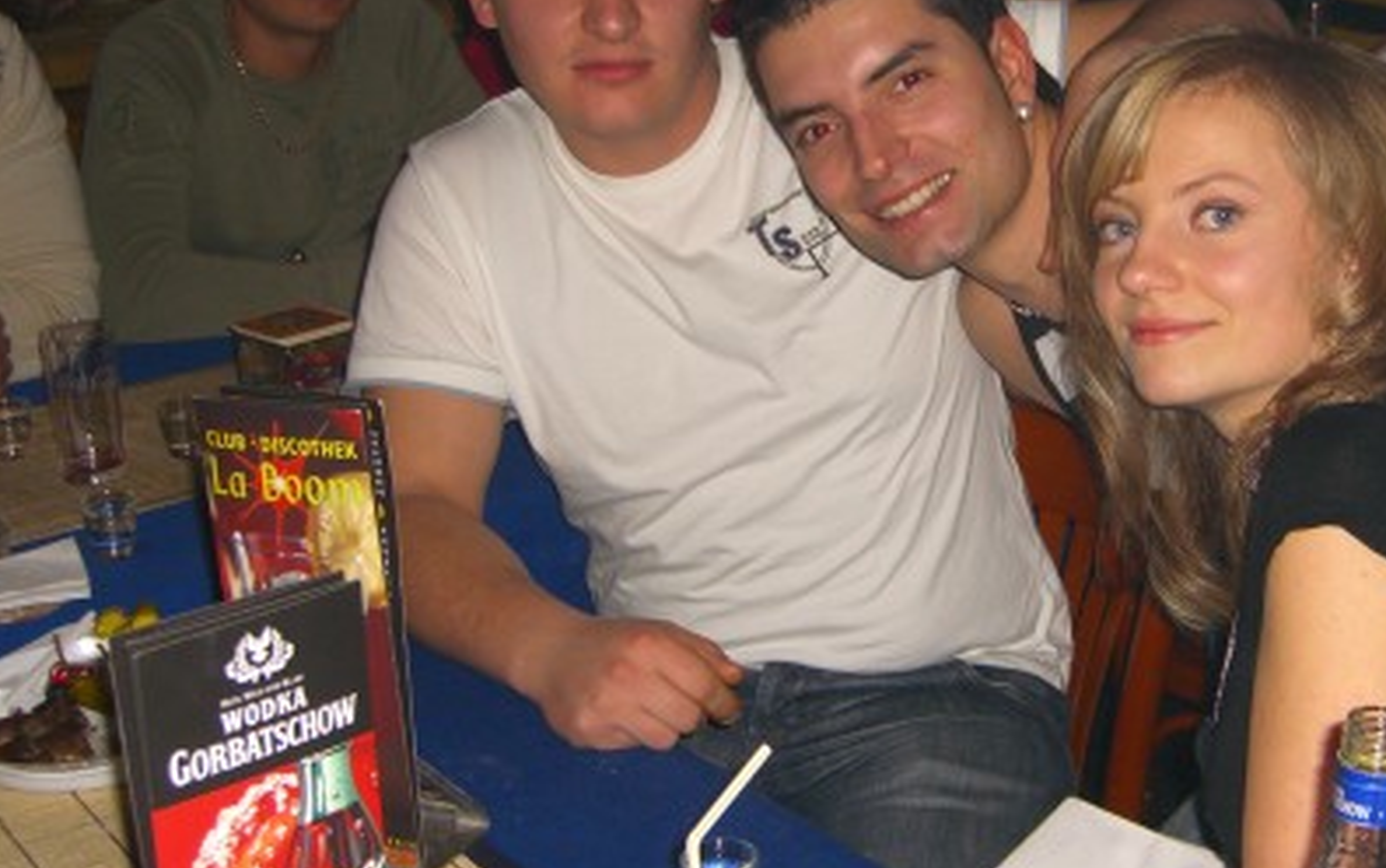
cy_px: 329
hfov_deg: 33.1
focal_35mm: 61
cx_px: 962
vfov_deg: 21.3
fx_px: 2305
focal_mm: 7.9
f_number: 2.8
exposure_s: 1/60
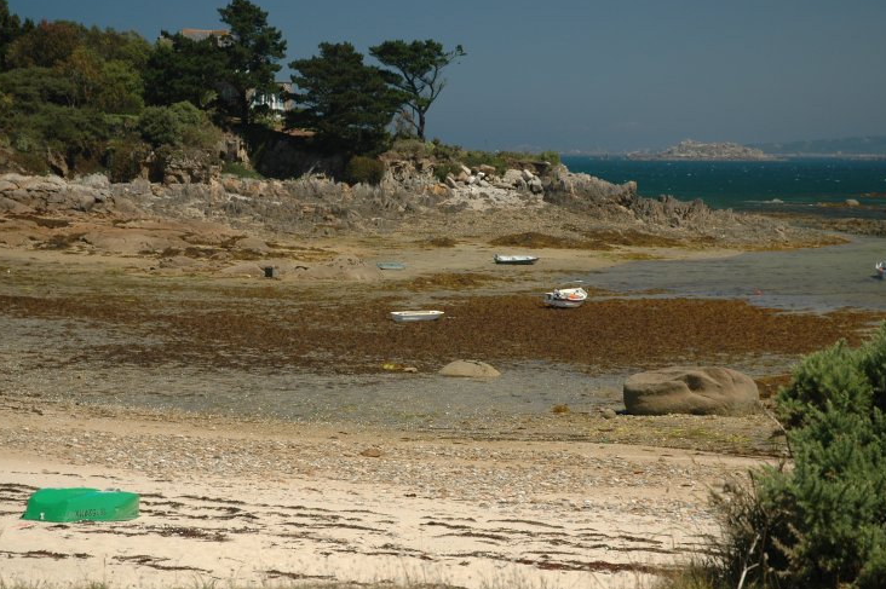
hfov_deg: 24.8
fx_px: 2017
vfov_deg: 16.6
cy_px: 318
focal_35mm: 82
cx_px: 454
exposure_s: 1/250
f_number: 5.6
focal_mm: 50
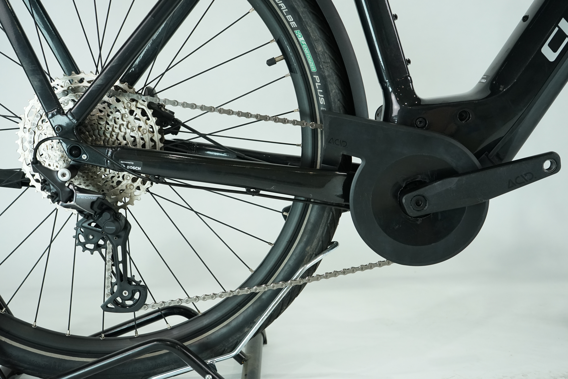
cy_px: 190
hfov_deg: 48.5
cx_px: 284
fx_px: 631
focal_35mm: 40
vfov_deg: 33.4
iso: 1600
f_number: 5.6
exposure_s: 1/200
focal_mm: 40
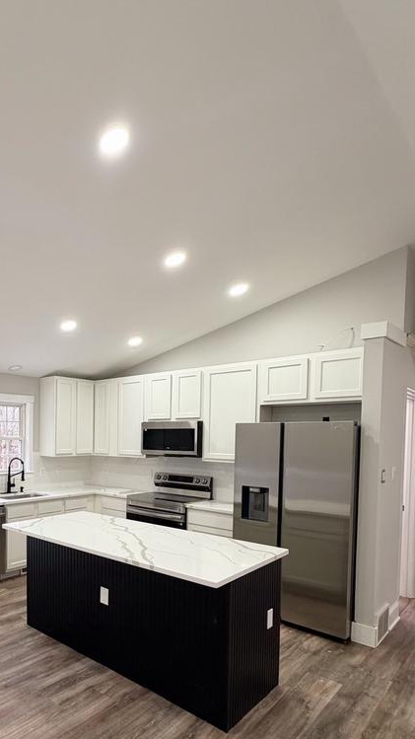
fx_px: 431
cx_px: 27
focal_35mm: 22
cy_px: 452
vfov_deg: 80.0
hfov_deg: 45.6
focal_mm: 2.22
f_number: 2.2
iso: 200
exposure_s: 1/120
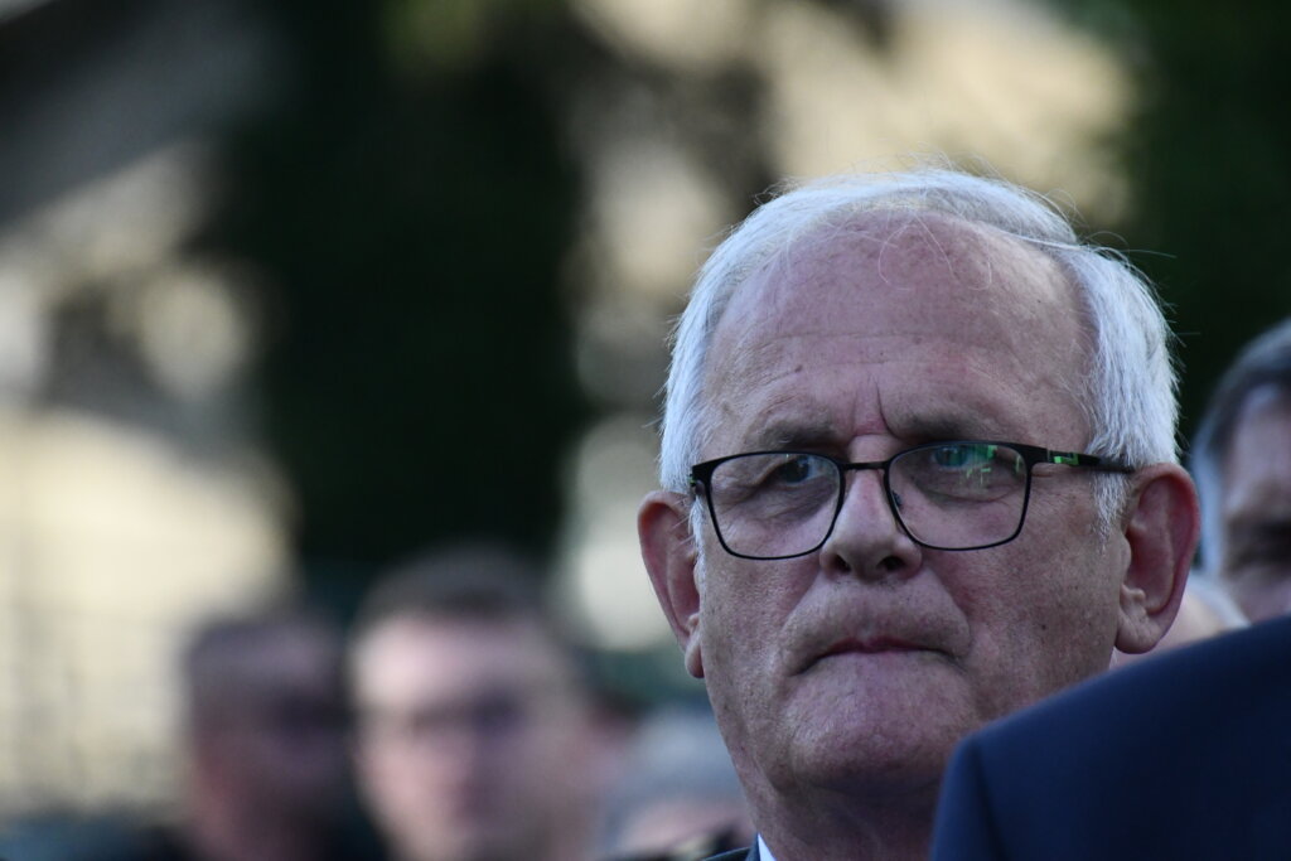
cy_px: 430
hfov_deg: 3.4
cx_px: 646
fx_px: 21518
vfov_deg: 2.3
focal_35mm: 600
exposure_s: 1/2500
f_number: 6.3
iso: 3200
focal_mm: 400
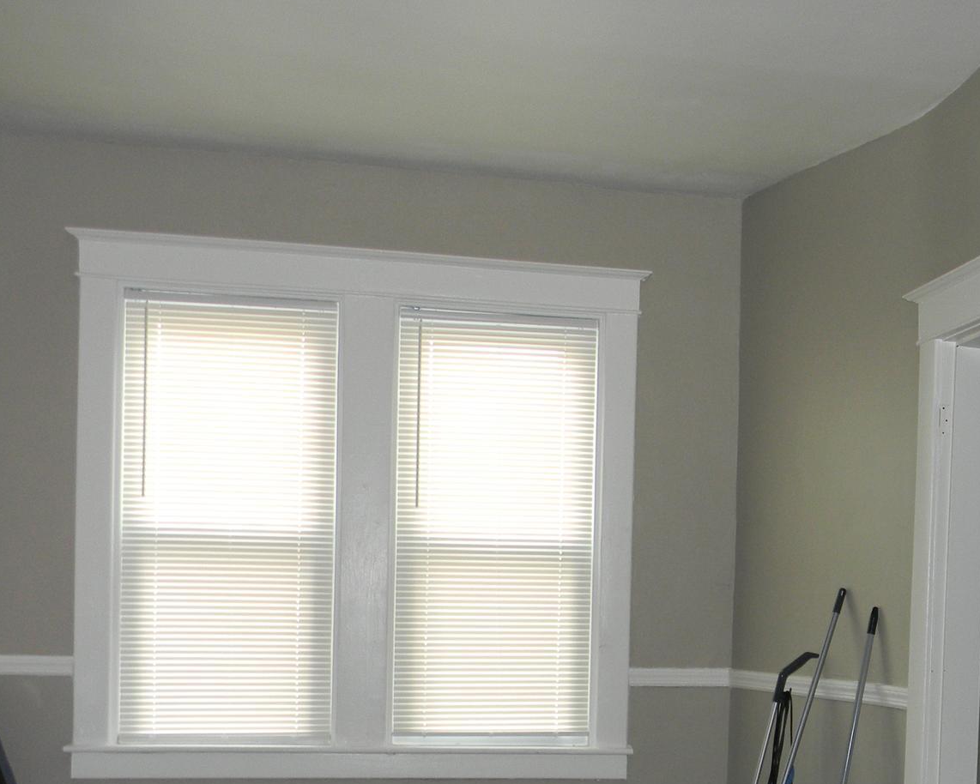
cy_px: 631
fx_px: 1421
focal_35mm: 49
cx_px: 709
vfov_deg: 30.1
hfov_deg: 37.3
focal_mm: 5
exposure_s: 1/30
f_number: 3.5
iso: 128
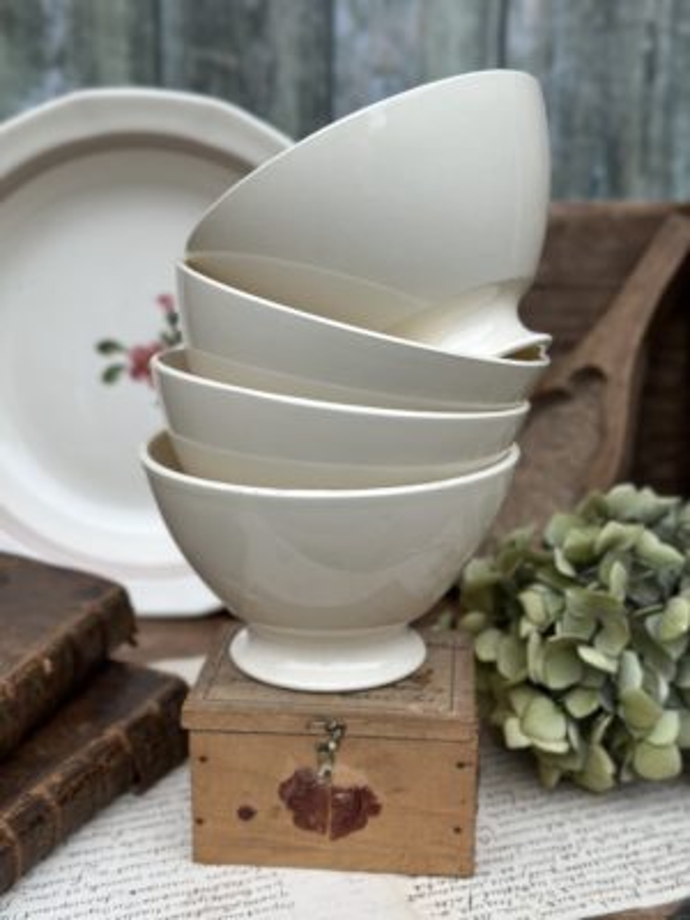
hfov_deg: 30.3
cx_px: 345
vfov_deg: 39.7
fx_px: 1276
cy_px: 460
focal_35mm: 48
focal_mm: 6.86
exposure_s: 1/756
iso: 80
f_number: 1.78
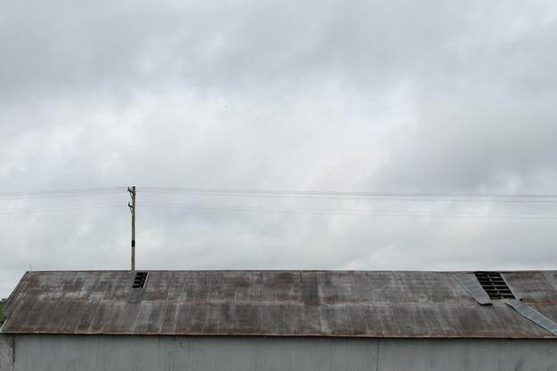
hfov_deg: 42.6
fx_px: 696
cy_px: 314
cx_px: 157
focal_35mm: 45
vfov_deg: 29.0
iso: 100
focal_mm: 8.38
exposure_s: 1/2000
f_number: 2.8
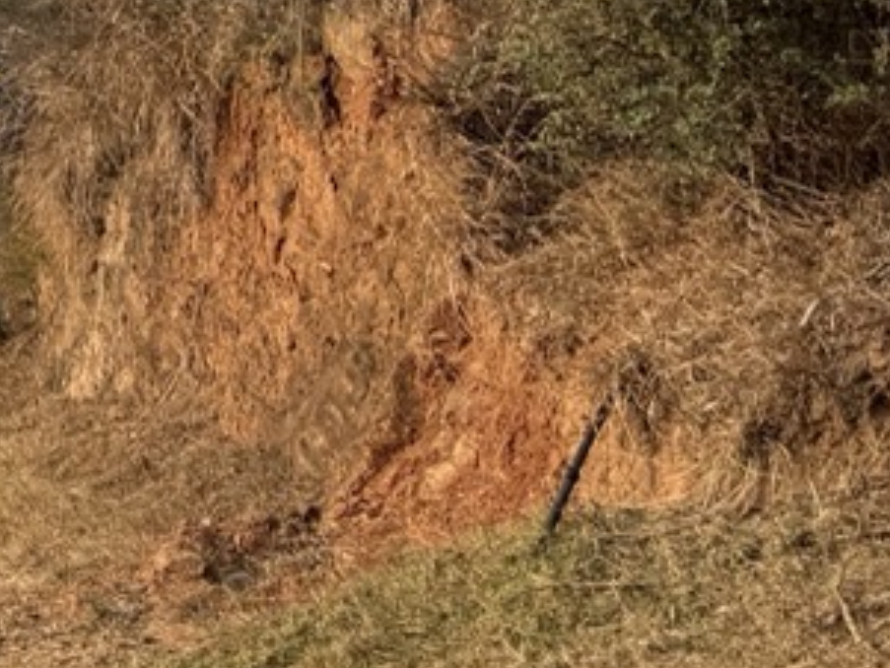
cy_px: -411
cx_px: -727
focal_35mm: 102
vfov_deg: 13.5
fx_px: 2624
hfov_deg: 16.2
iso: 80
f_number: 1.78
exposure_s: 1/3425
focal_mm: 6.76
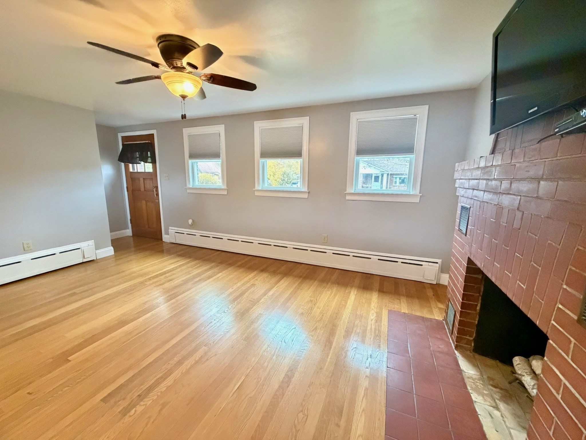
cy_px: 220
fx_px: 237
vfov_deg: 85.7
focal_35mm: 14
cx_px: 293
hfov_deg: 102.1
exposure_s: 1/60
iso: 1000
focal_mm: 2.22
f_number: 2.2
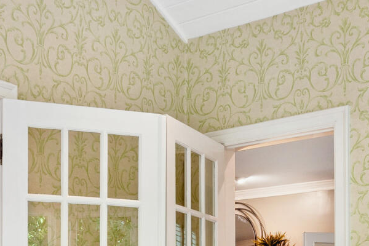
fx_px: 769
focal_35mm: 75
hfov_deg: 26.9
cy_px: 320
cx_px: 221
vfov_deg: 17.1
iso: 100
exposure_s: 1/1.25
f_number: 8
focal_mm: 10
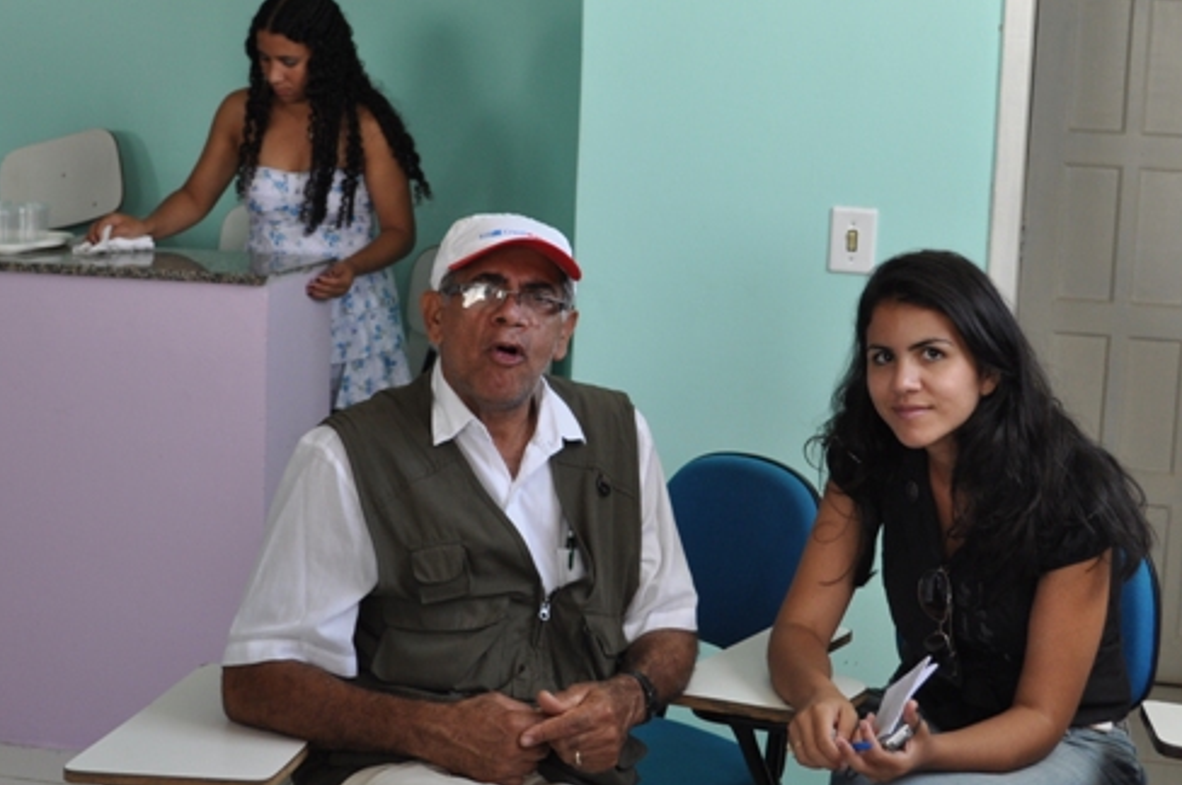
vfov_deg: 21.2
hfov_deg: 31.5
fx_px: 2099
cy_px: 336
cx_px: 589
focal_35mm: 64
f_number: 5
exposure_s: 1/100
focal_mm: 26
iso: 400
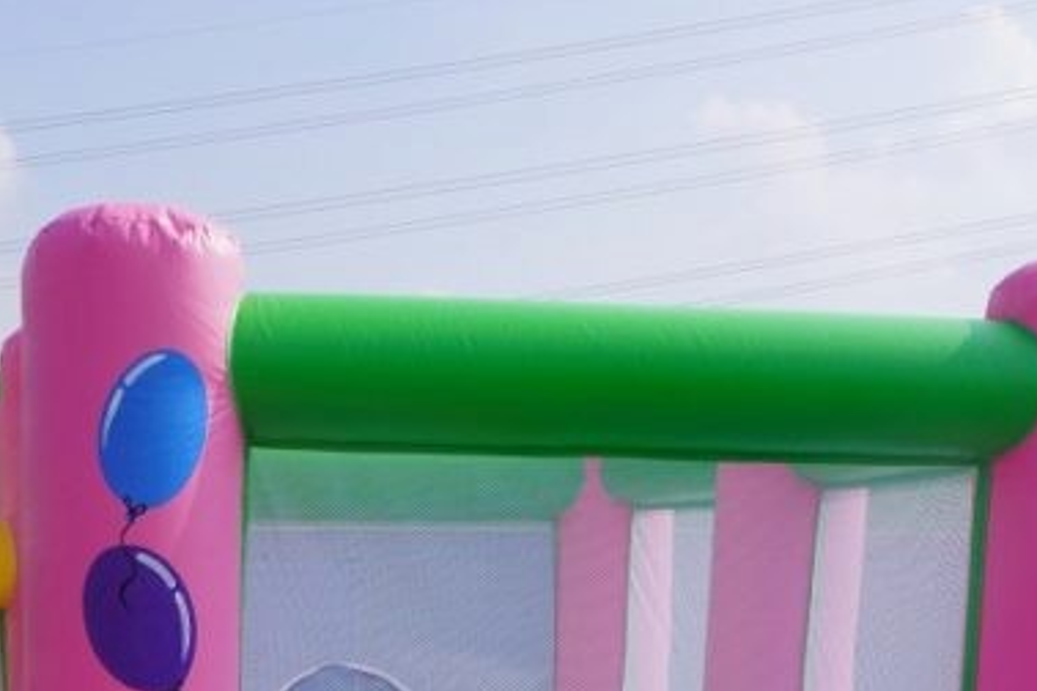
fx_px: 1872
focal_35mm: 65
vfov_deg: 19.4
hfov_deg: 30.6
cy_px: 887
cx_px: 302
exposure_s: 1/200
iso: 100
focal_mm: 16
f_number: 10
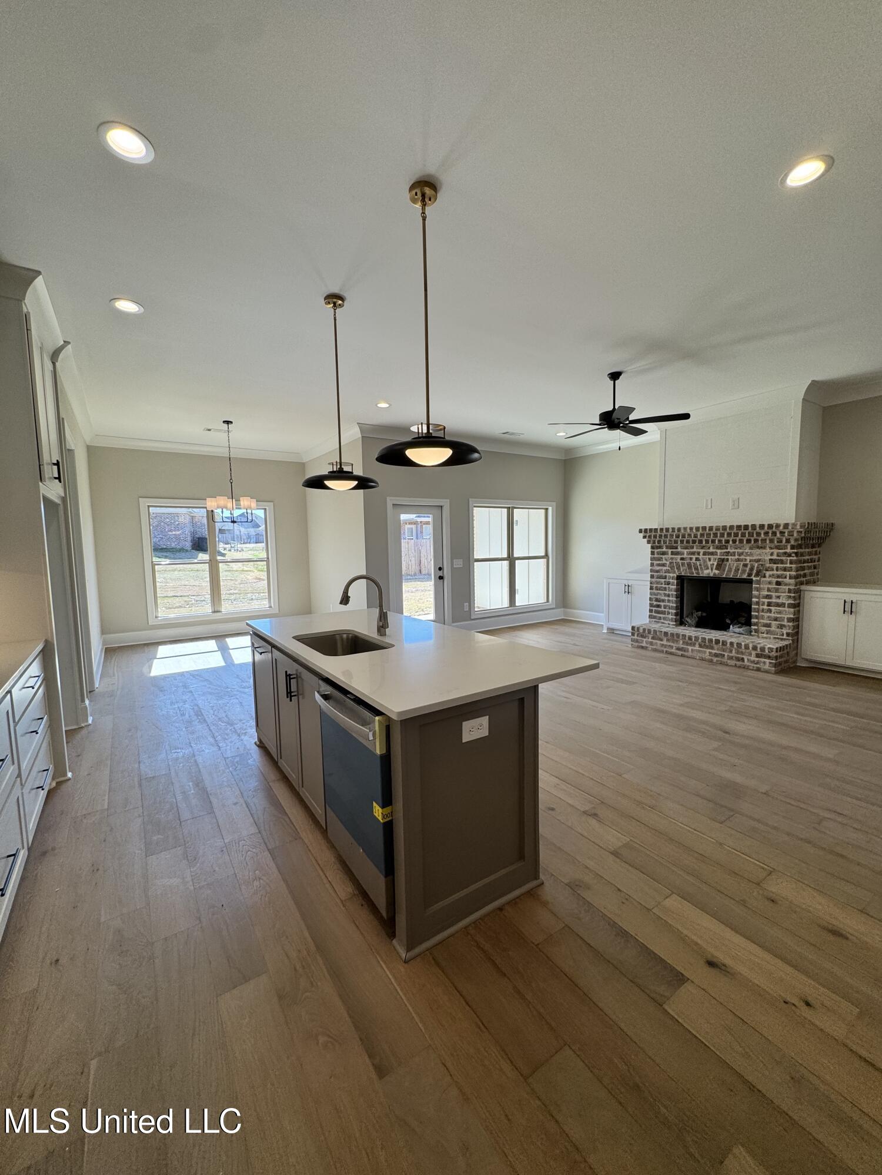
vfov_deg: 102.1
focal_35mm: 14
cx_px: 441
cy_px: 588
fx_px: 476
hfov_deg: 85.7
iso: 40
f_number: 2.2
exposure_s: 1/150
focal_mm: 2.22
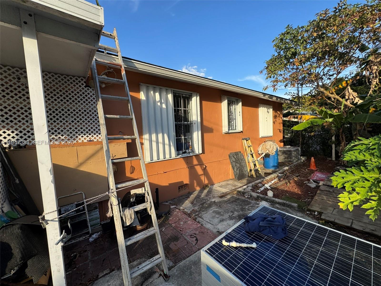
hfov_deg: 102.1
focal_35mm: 14
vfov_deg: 85.7
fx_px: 154
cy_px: 143
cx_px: 190
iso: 50
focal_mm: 2.22
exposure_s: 1/713
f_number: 2.2
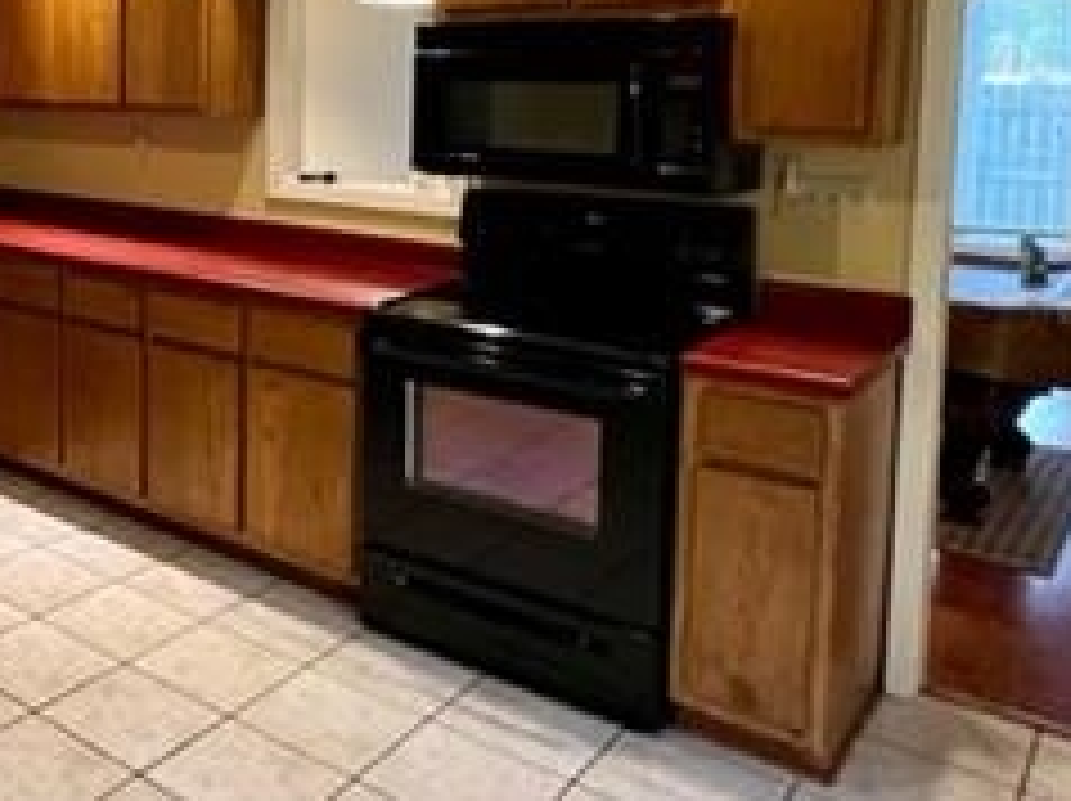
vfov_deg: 39.0
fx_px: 1082
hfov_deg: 45.2
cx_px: 18
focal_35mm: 35
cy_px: 153
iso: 640
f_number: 1.8
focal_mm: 1.57
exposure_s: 1/60
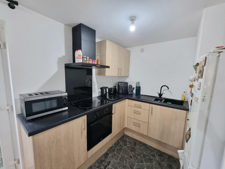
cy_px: 84
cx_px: 112
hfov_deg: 106.2
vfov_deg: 89.9
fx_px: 84
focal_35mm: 13
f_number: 2.2
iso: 250
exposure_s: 1/60.2
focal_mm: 2.2
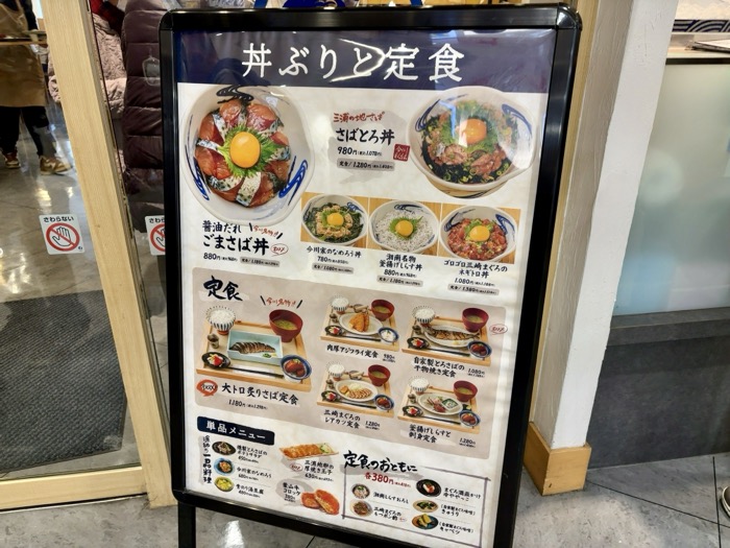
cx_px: 365
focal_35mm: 26
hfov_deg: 67.3
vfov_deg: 53.1
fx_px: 548
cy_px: 274
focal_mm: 5.96
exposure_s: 1/50
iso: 64
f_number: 1.6
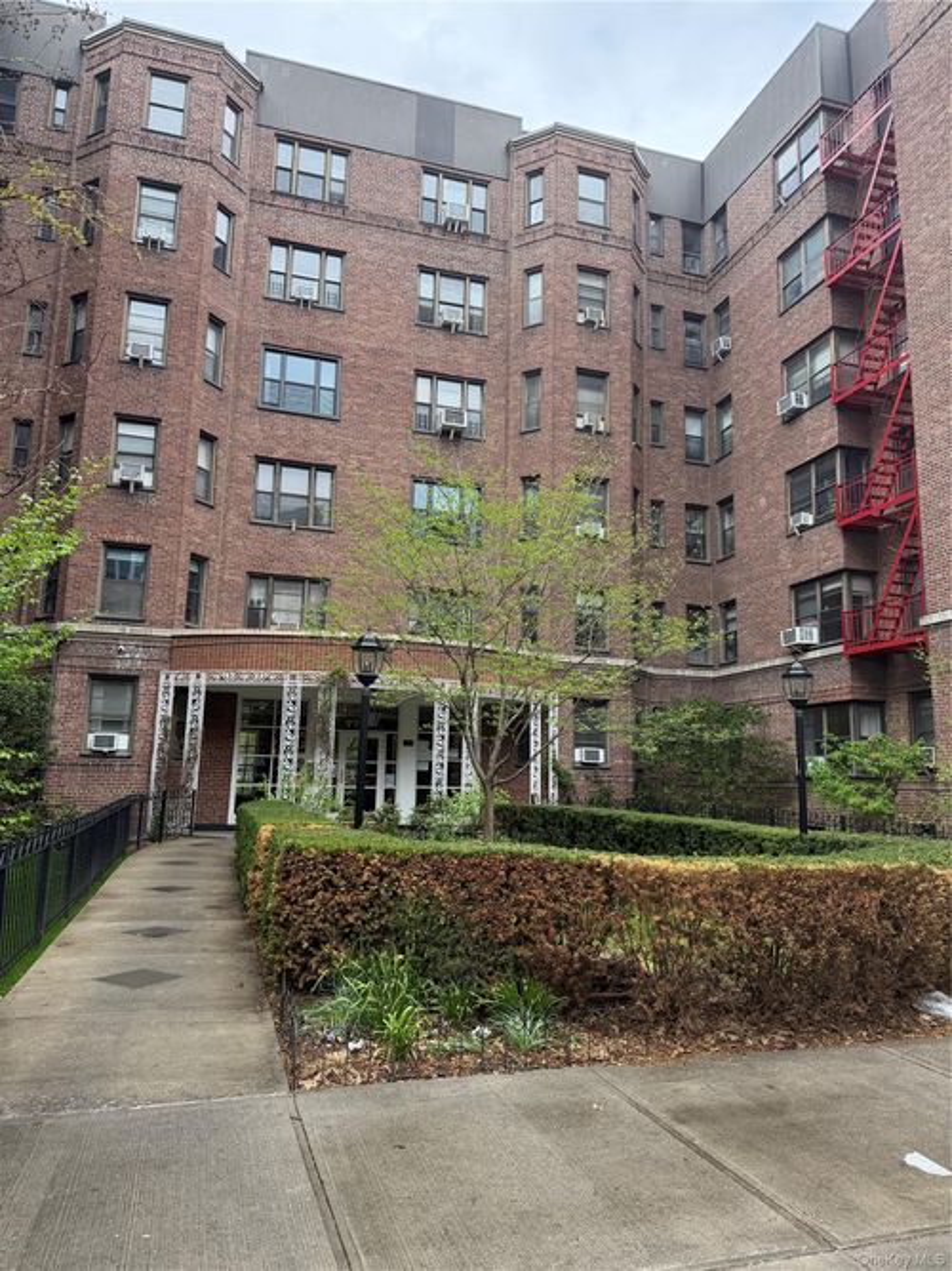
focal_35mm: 24
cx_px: 476
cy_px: 636
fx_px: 880
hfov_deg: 56.8
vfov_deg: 71.6
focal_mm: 6.76
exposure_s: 1/805
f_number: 1.78
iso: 100
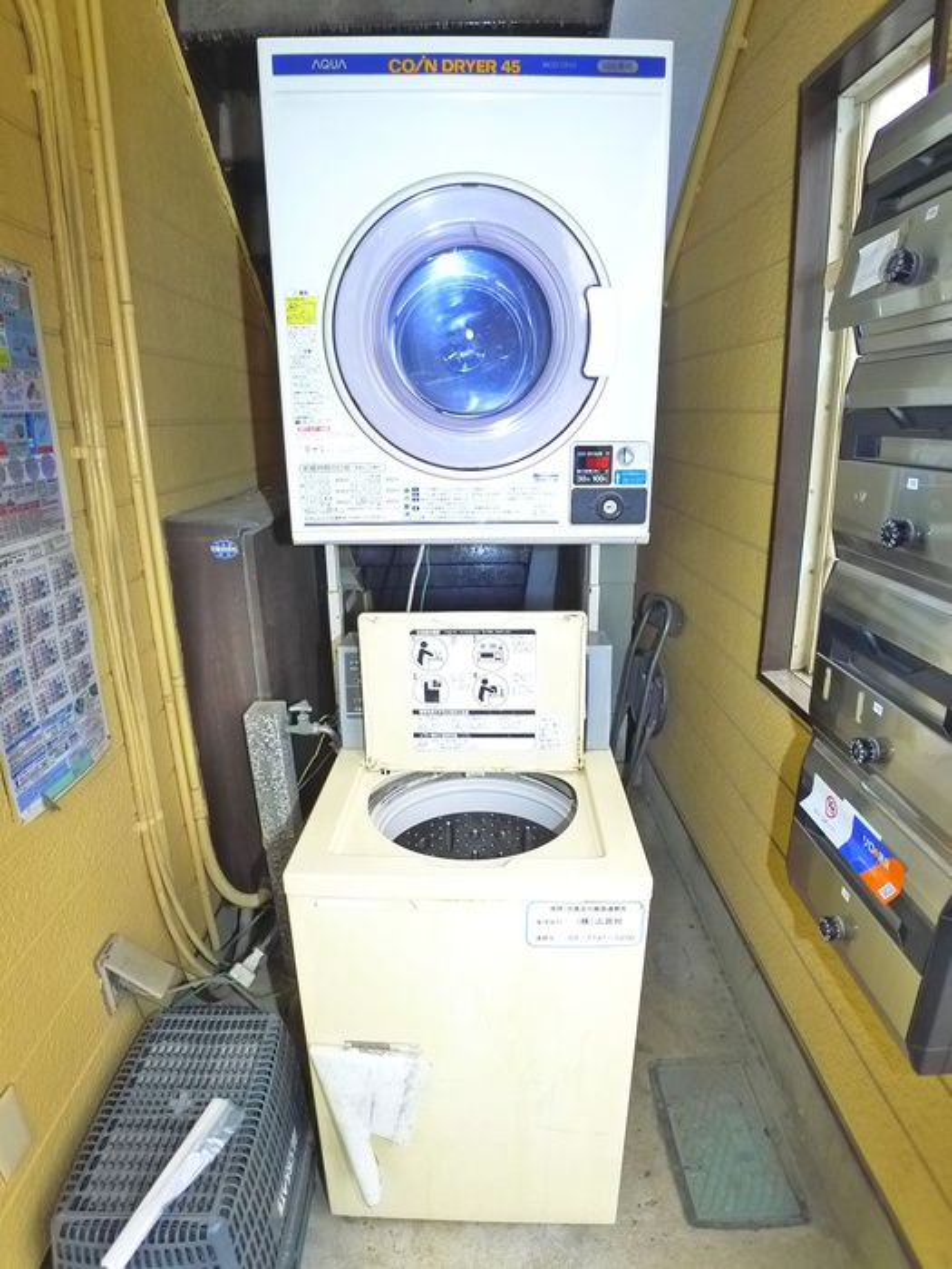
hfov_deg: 56.8
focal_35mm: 24
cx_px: 476
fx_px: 880
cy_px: 634
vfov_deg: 71.6
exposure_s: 1/50
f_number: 2
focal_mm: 5.1
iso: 400
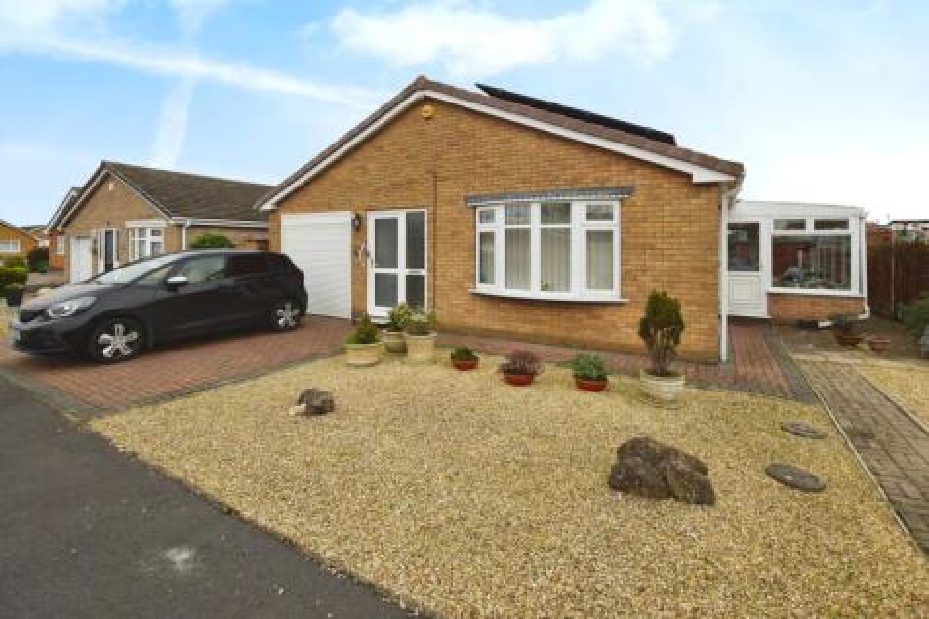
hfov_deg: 100.4
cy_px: 310
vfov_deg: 77.3
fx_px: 387
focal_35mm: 15
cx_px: 464
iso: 400
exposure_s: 1/250
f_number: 8
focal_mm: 10
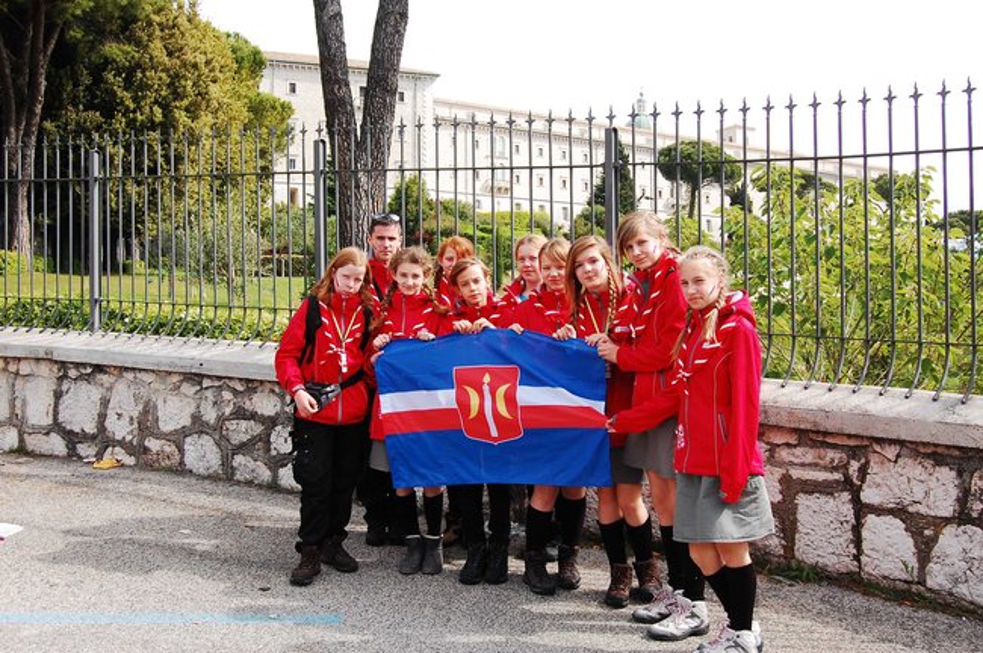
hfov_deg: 53.2
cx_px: 492
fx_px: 982
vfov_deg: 36.8
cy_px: 326
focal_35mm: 36
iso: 400
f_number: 9
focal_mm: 24
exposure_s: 1/320
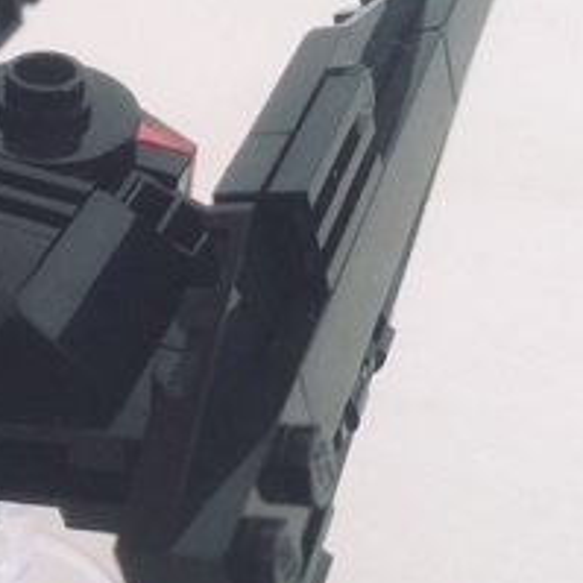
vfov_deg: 25.7
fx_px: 1277
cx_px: -10
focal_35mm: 67
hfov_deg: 24.5
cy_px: 259
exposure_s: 1/33
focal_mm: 4.15
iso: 32
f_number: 2.2
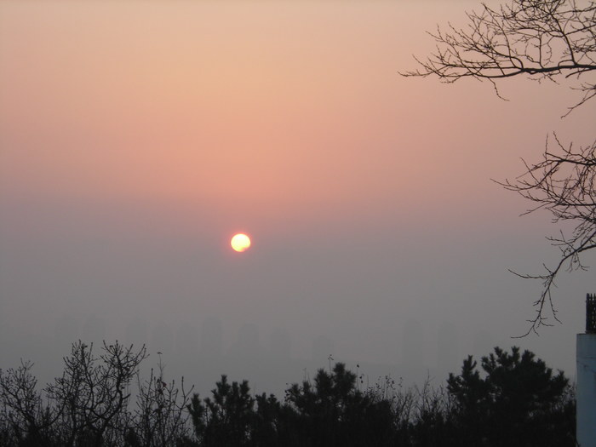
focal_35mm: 116
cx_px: 298
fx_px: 1997
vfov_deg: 12.8
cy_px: 224
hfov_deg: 17.0
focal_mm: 19.2
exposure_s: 1/51.2
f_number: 5.3
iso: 50
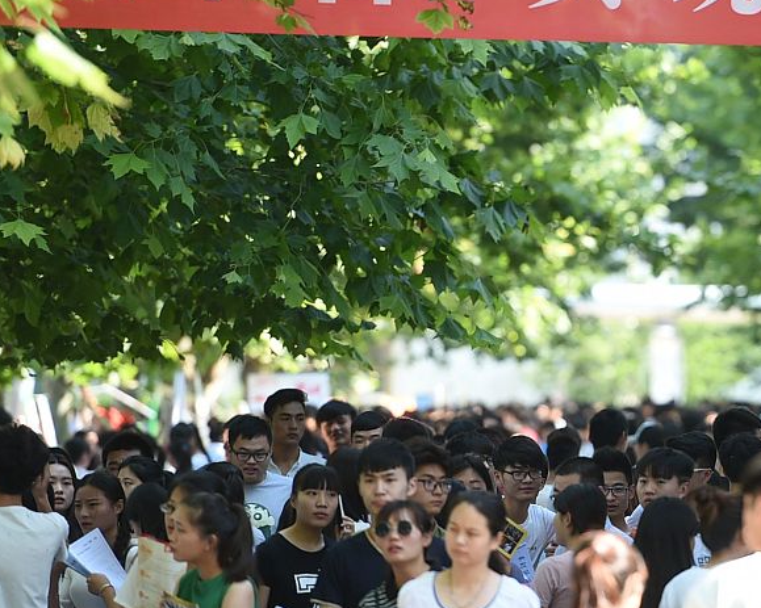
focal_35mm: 389
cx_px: 674
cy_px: 337
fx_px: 8760
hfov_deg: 5.0
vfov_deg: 4.0
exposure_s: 1/800
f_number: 2.8
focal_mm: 200
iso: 500
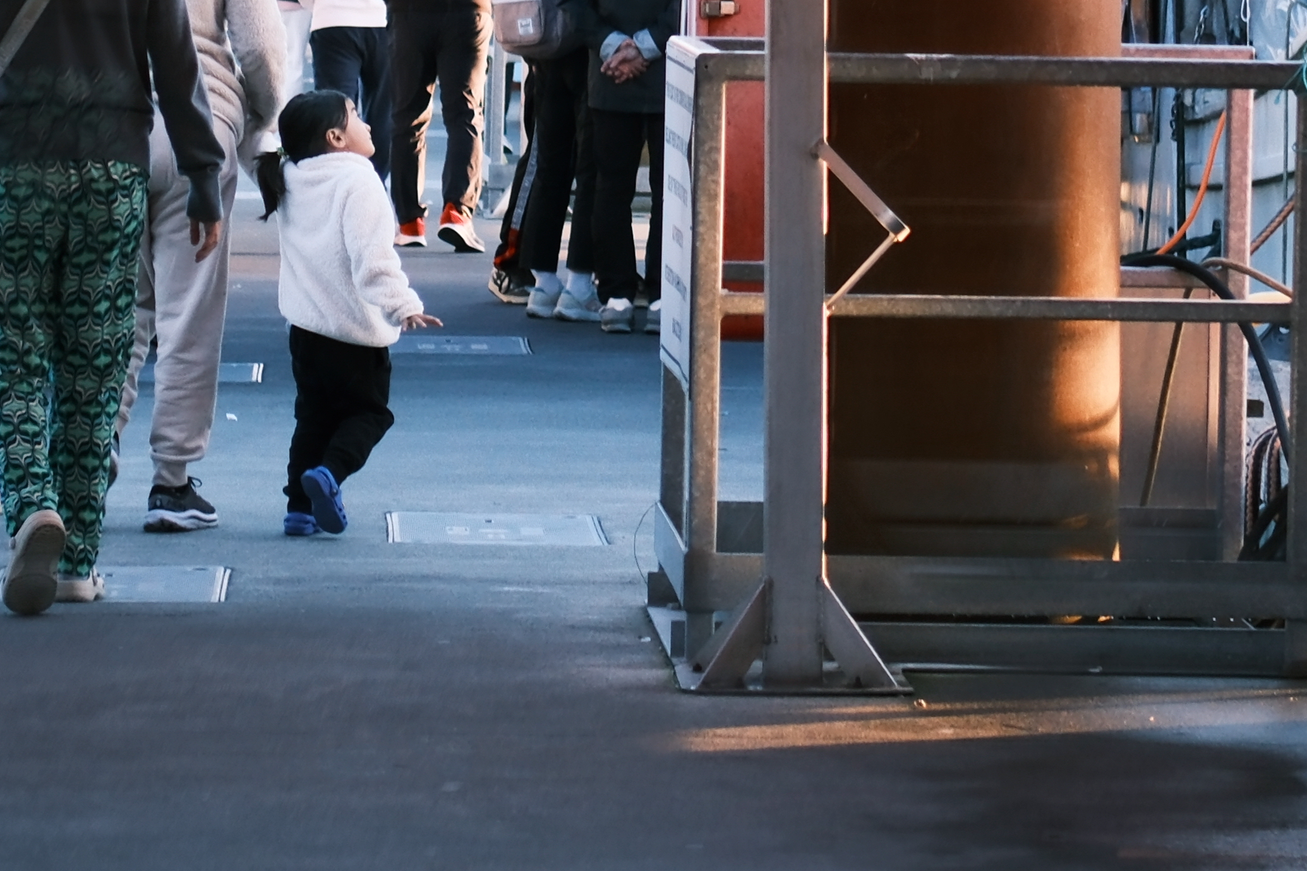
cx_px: 541
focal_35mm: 198
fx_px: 7187
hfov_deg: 10.4
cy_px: -197
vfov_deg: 6.9
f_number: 2
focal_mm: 35
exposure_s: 1/125
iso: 125
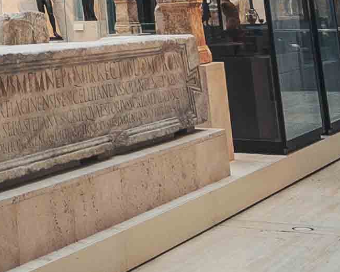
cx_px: -168
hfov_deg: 17.6
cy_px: -302
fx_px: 986
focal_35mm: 98
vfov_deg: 13.2
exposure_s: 1/100
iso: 500
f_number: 4
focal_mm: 16
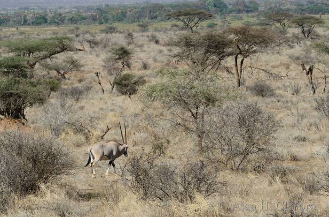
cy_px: 108
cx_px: 164
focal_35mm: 218
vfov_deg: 6.3
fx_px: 1983
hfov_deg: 9.5
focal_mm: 145
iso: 200
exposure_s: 1/400
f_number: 10
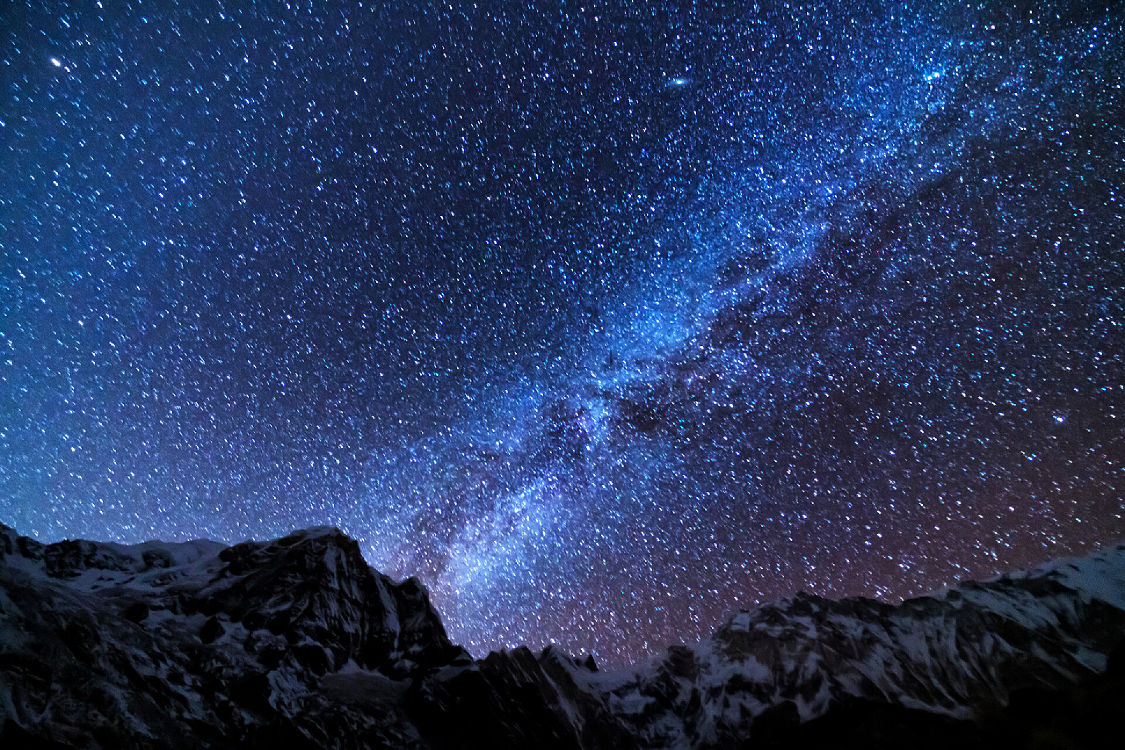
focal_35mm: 14
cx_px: 562
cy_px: 375
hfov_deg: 104.2
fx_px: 438
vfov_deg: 81.2
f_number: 2.8
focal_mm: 14
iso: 6400
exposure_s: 25
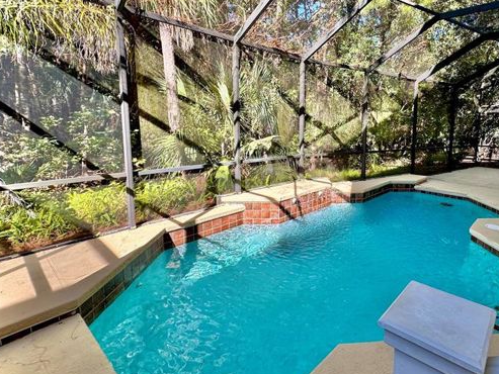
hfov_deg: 79.4
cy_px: 154
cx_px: 326
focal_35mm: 20
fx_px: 288
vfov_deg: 65.5
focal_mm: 2.22
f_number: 2.2
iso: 40
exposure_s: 1/185
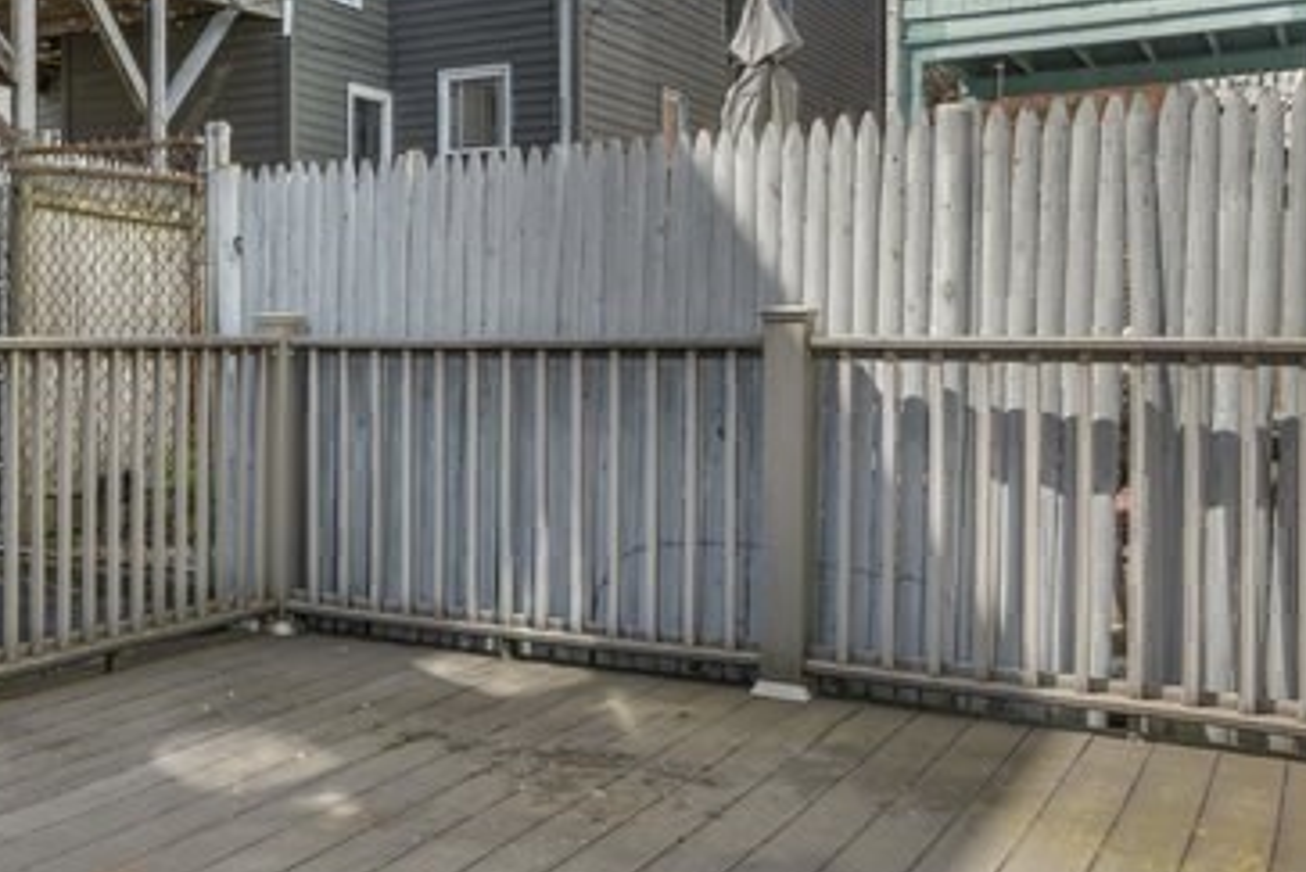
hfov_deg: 40.7
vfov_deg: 30.5
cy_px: 346
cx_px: 104
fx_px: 1597
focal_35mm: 44
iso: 320
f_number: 9
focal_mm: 16
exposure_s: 1/80
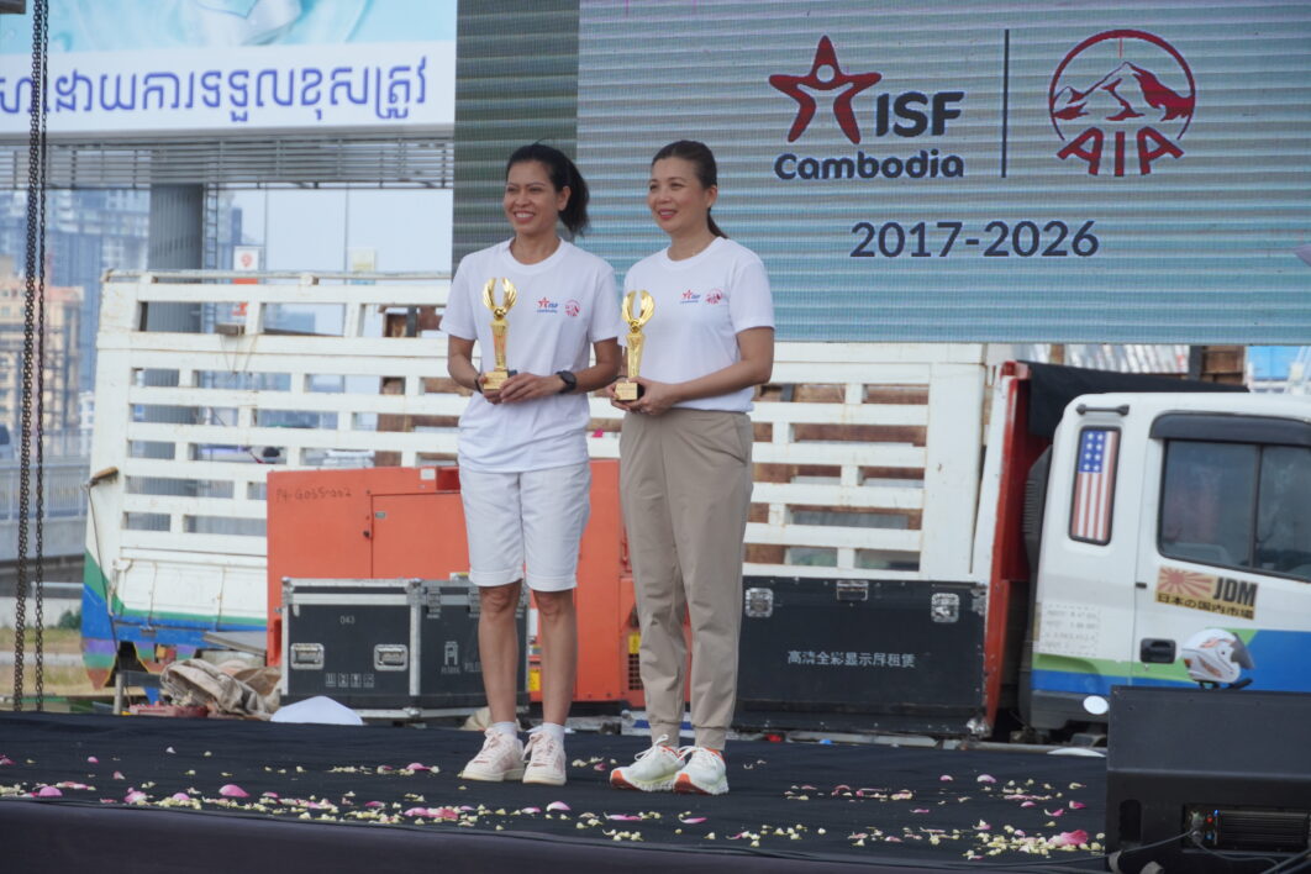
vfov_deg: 12.3
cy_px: 437
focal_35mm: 111
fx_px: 4042
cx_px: 656
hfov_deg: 18.4
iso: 500
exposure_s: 1/1600
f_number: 5.6
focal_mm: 74
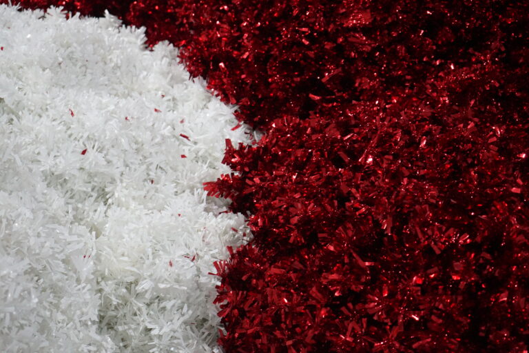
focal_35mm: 70
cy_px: 176
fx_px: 1029
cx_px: 264
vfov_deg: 19.5
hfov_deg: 28.8
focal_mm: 70
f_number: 5.6
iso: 6400
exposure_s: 1/100
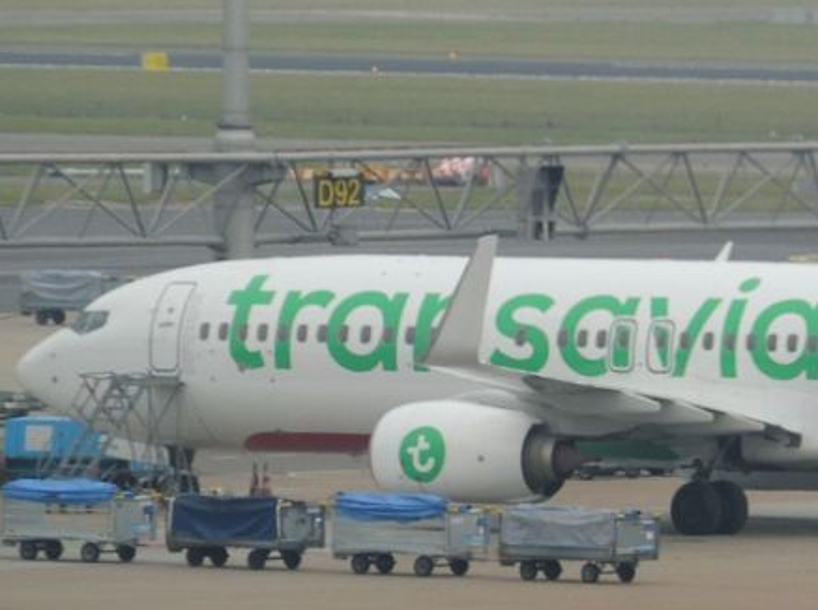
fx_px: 23986
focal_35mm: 1017
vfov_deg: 1.5
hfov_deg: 2.0
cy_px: 106
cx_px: 790
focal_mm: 77.4
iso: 100
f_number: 6.2
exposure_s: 1/160
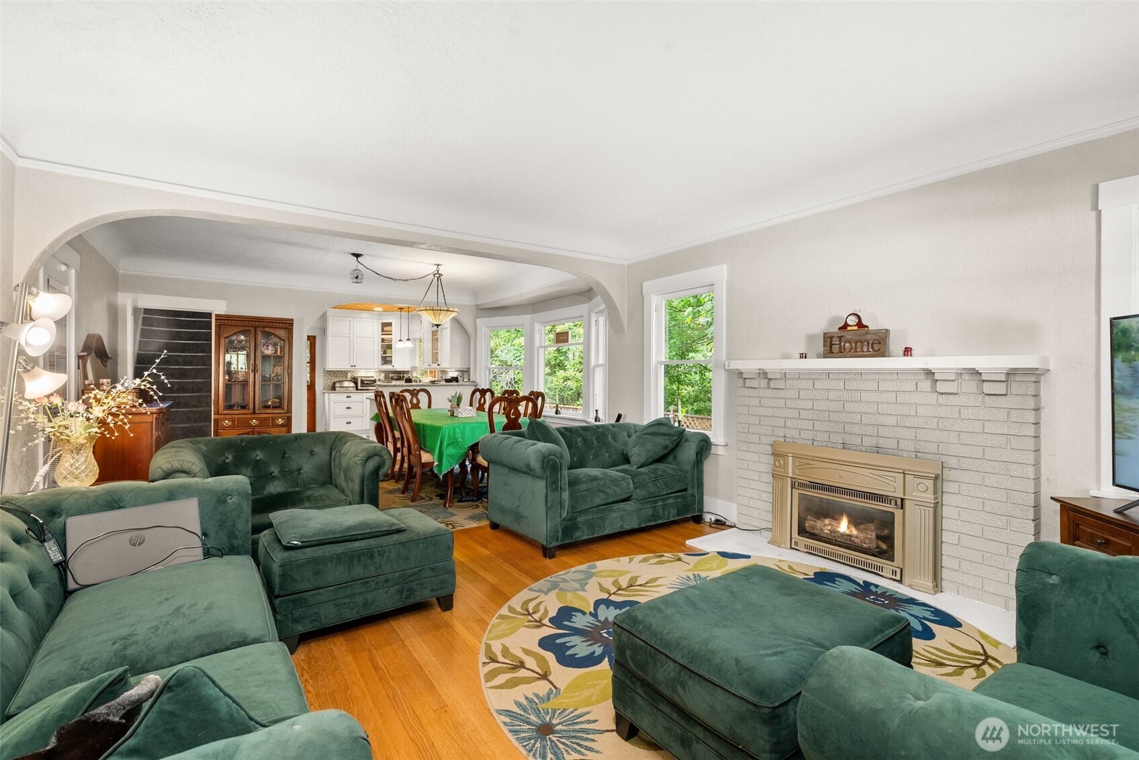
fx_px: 506
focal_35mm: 16
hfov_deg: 96.7
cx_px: 570
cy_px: 380
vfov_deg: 73.8
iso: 500
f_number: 8
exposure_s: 1/1.67
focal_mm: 16
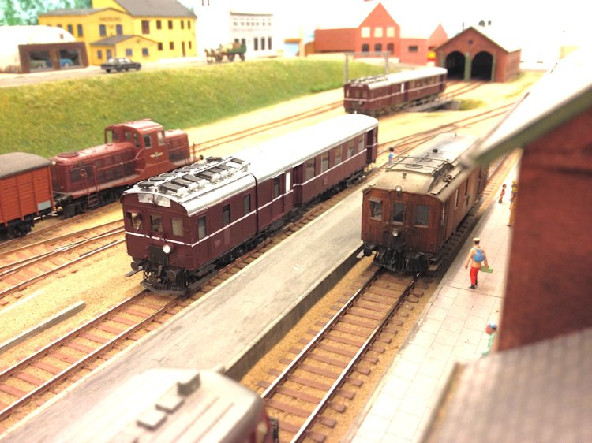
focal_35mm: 35
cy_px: 222
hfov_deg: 52.6
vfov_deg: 40.7
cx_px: 296
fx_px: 598
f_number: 2.4
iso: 100
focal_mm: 4.28
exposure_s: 1/20
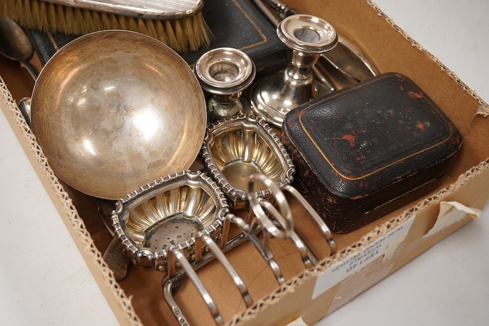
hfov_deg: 43.6
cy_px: 163
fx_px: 611
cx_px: 244
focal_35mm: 45
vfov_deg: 29.9
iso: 1250
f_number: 8
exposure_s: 1/125
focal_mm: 30
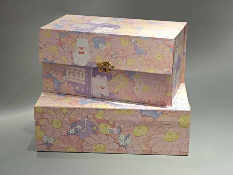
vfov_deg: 19.6
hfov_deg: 26.0
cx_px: 116
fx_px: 505
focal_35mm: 75
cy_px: 88
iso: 125
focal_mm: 10.1
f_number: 2
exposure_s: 1/100
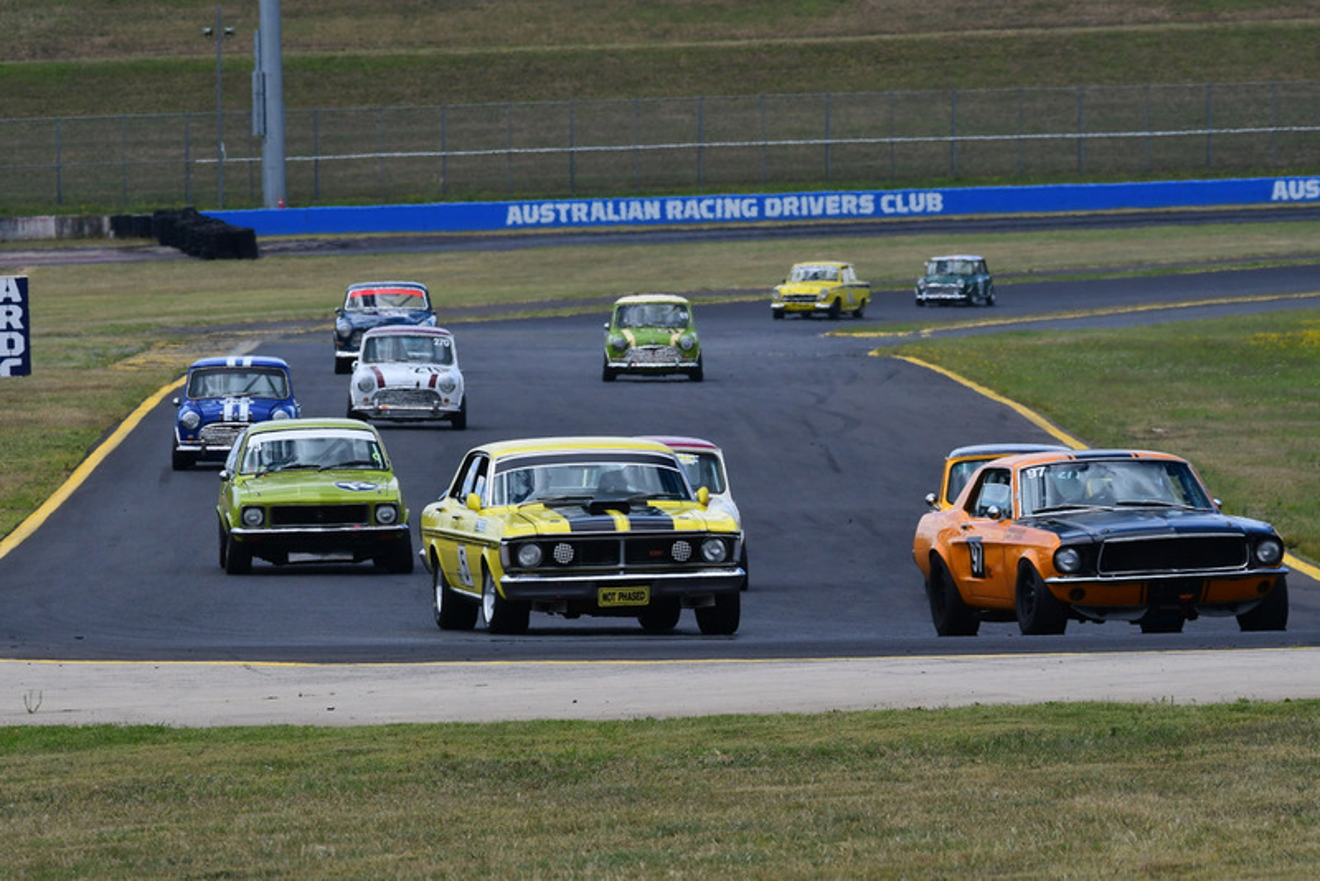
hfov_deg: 4.3
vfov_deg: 2.9
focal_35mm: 480
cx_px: 660
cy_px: 440
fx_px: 17605
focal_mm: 320
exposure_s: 1/640
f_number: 13
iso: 640
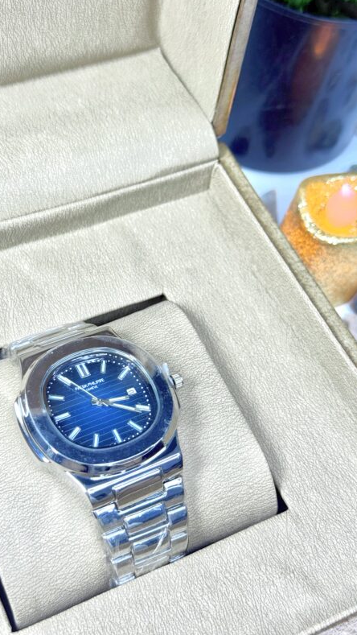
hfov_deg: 22.6
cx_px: 158
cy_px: 314
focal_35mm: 53
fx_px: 892
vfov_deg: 39.2
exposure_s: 1/121
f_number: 1.78
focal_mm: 6.76
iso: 64
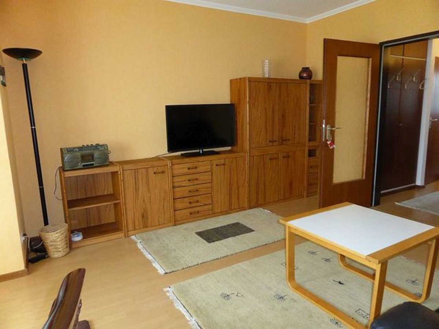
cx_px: 220
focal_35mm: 24
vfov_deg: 56.8
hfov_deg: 71.6
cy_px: 164
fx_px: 304
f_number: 3.3
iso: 800
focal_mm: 4.3
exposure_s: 1/60
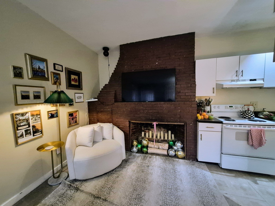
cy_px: 103
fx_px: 103
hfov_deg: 106.2
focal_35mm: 13
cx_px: 138
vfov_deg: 89.9
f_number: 2.2
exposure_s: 1/60
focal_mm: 1.74
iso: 1600
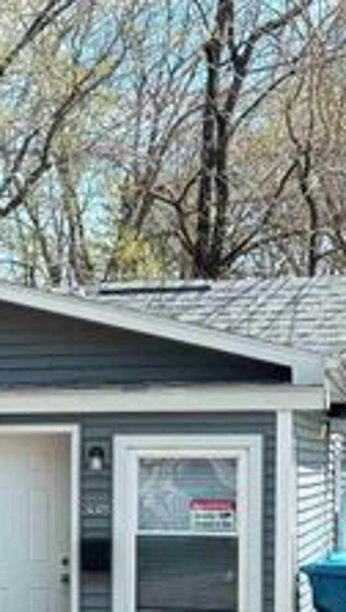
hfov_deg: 9.8
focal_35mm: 117
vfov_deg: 18.2
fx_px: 1902
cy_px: 460
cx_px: -294
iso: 80
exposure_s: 1/1931
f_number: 1.78
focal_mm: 6.76
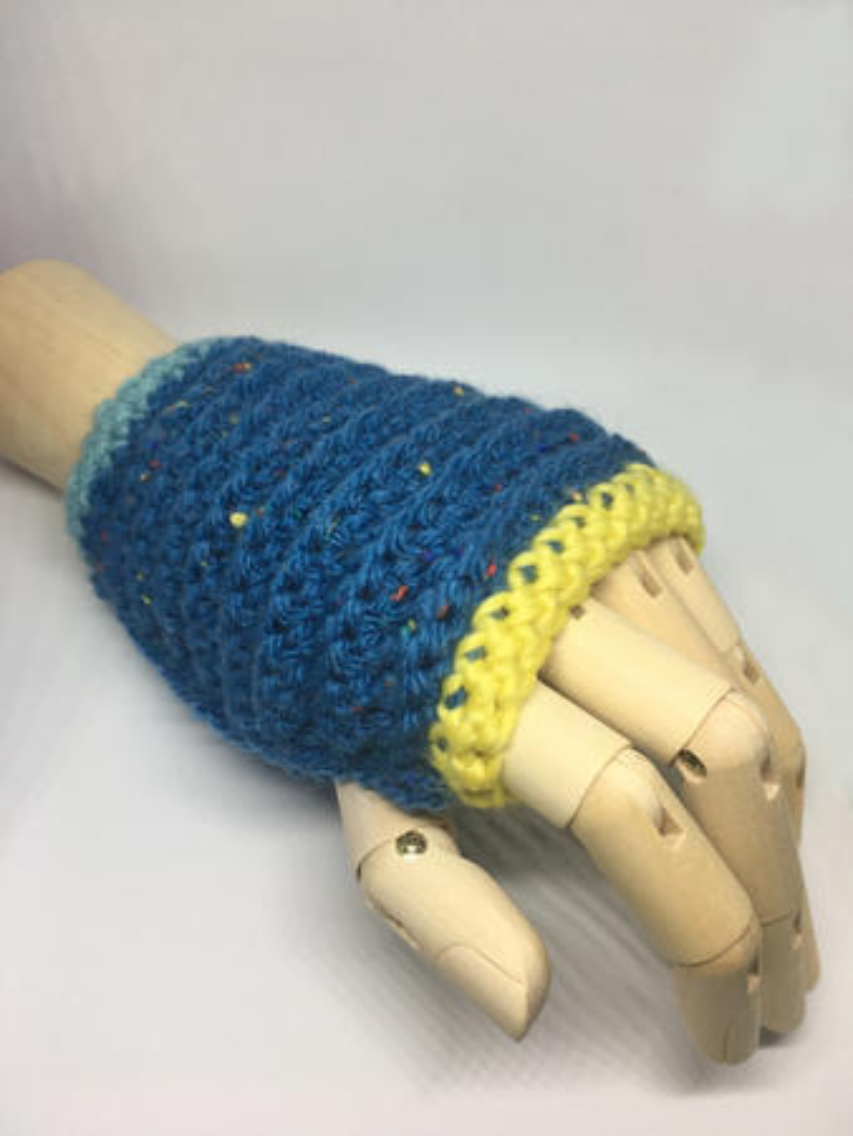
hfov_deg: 48.3
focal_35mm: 29
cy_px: 568
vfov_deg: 61.6
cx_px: 426
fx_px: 952
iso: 40
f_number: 2.2
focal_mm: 4.15
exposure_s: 1/100
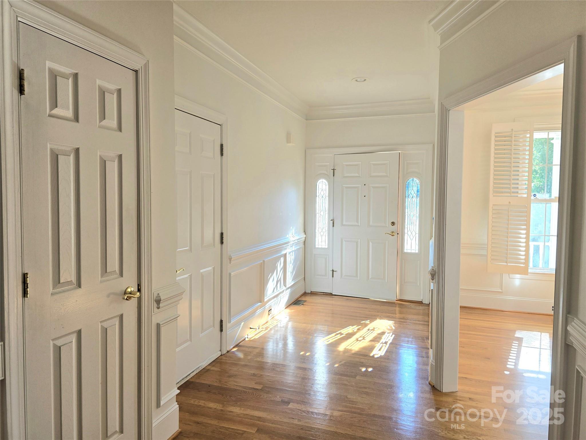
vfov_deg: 58.9
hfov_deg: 73.9
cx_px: 293
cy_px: 220
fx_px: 389
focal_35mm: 23
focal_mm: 6.3
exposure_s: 1/182
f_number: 1.7
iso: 64
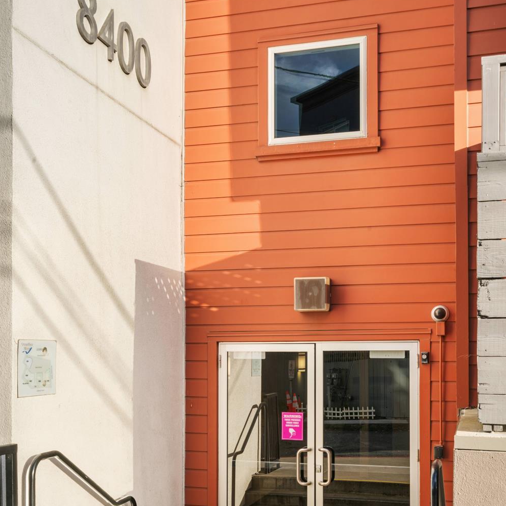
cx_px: 254
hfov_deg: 37.6
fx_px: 744
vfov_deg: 37.3
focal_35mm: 45
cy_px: 326
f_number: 16
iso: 200
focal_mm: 35
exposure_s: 1/80
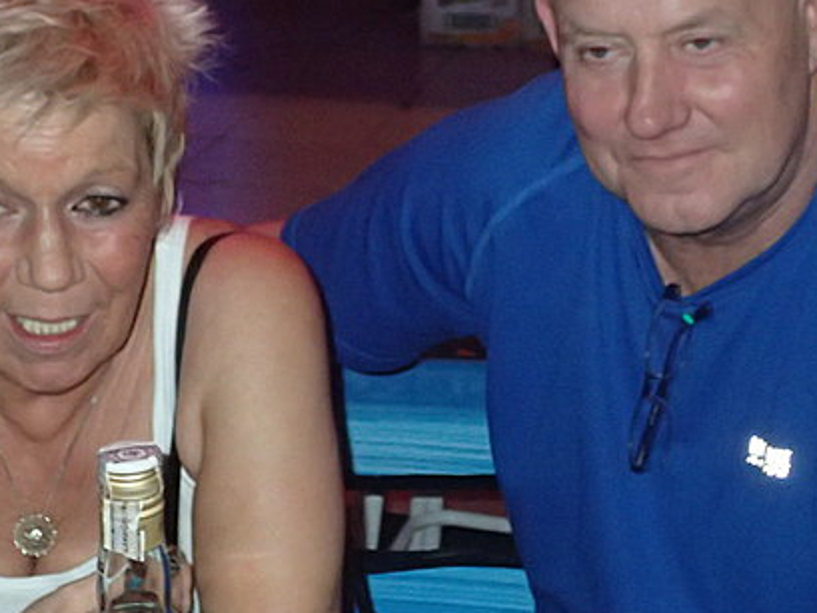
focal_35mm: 90
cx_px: 362
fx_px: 2125
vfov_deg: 16.4
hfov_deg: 21.8
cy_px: 244
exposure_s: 1/50
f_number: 3.1
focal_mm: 8.41
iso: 800
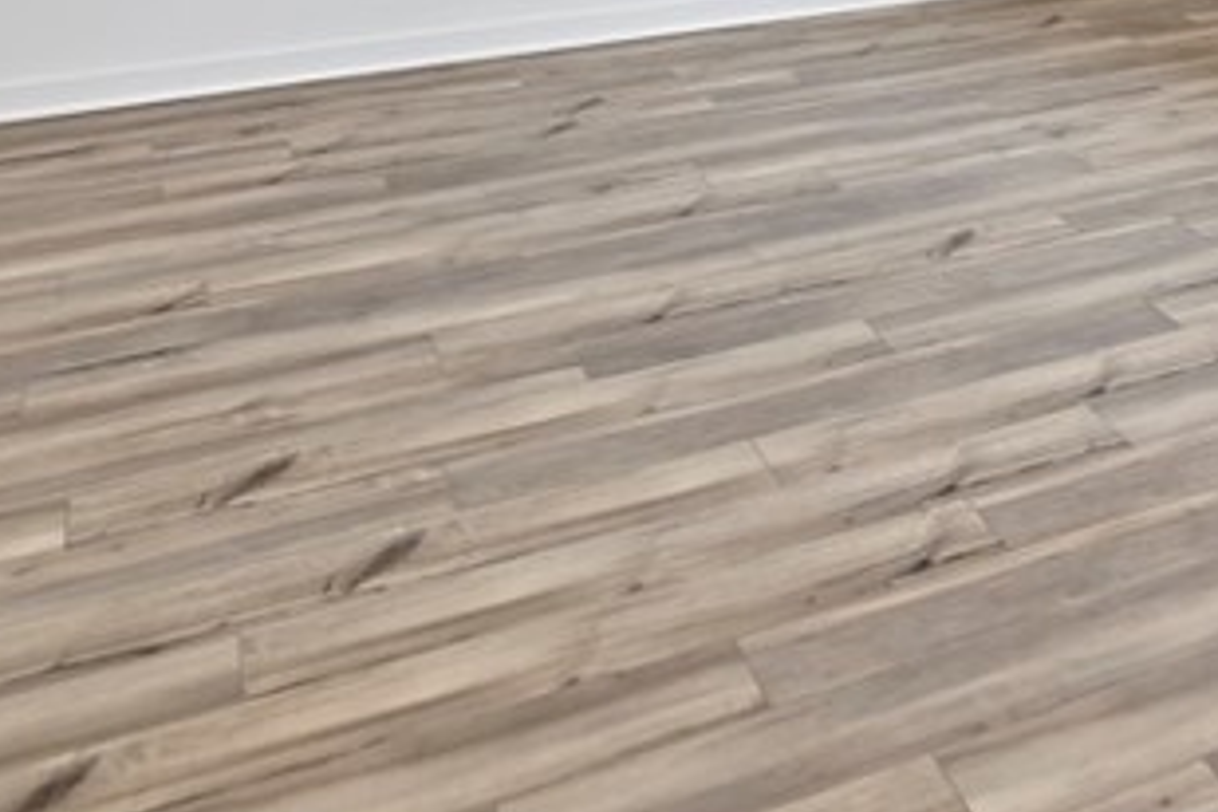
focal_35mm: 53
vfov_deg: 21.0
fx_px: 1793
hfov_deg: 33.3
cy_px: -457
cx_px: 1305
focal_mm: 16
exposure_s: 1/13
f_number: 2.8
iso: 250
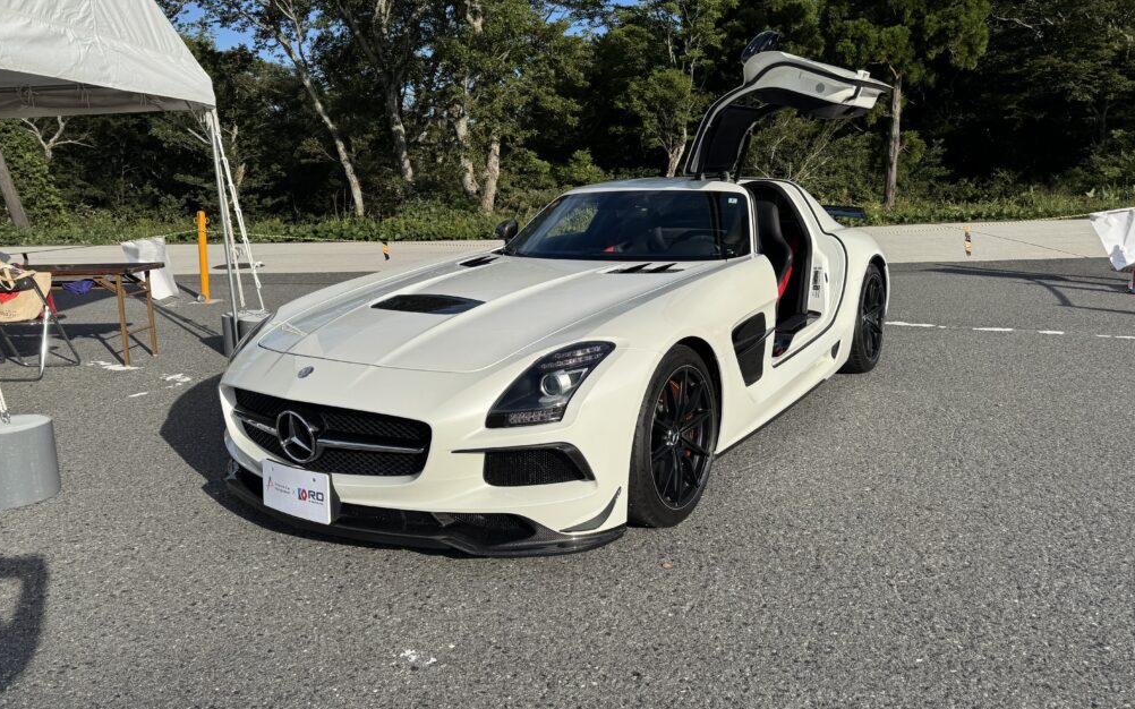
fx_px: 804
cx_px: 564
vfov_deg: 47.5
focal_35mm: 26
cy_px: 317
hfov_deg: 70.4
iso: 80
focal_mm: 6.76
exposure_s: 1/5814
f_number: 1.78
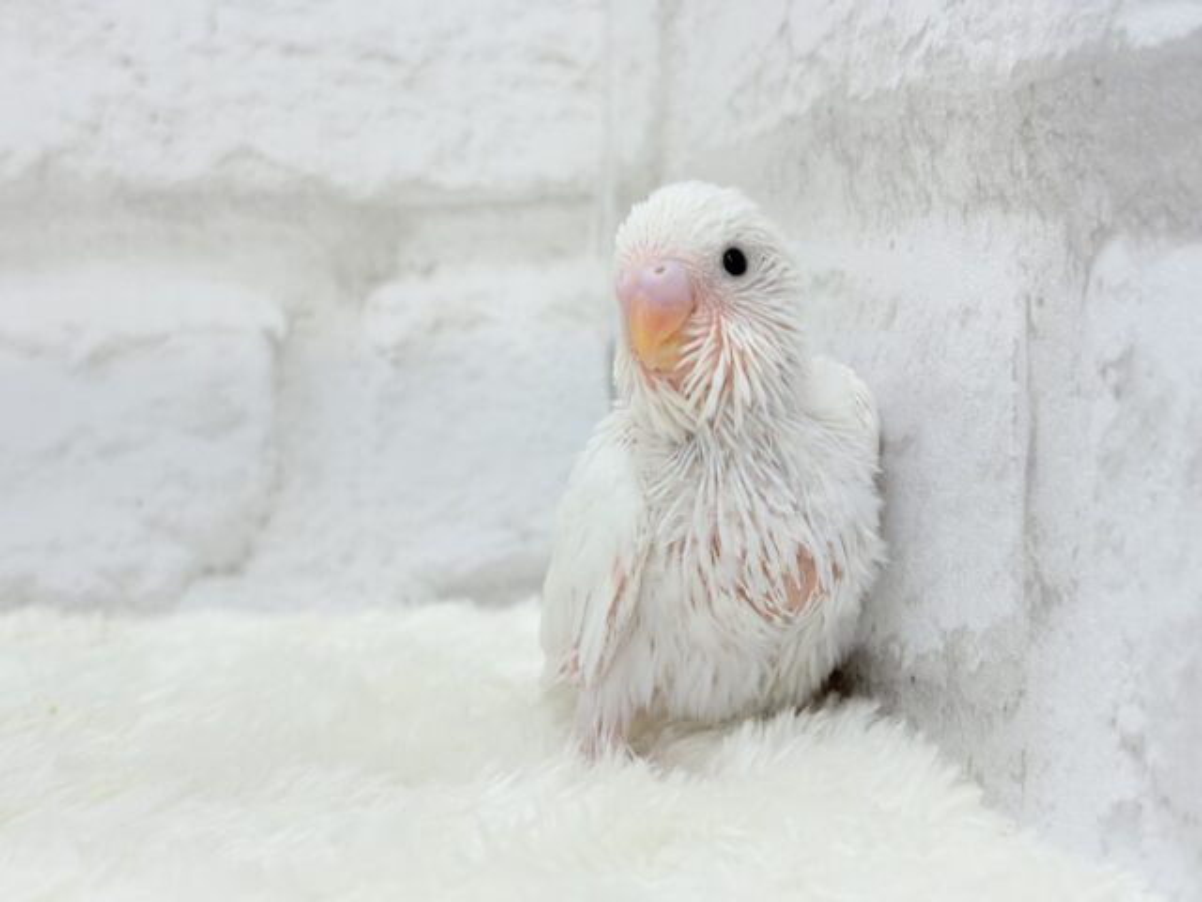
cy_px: 451
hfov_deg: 36.8
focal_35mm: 52
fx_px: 1806
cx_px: 601
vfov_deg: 28.0
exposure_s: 1/50
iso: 32
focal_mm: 5.96
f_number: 1.6
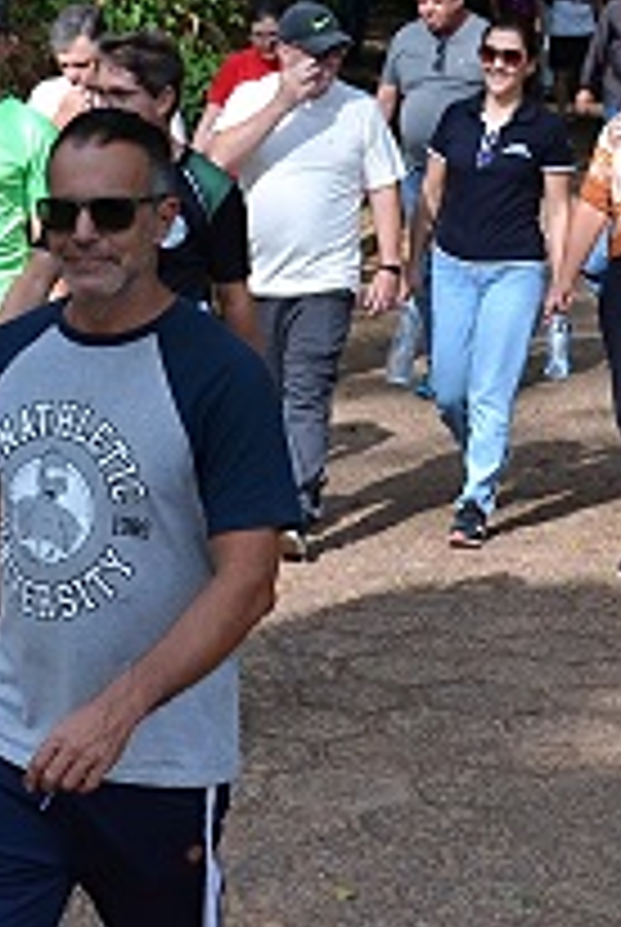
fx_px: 3094
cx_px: 225
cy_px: 441
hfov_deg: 11.5
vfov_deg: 17.0
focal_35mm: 120
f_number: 5
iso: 400
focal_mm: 22
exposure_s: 1/1250
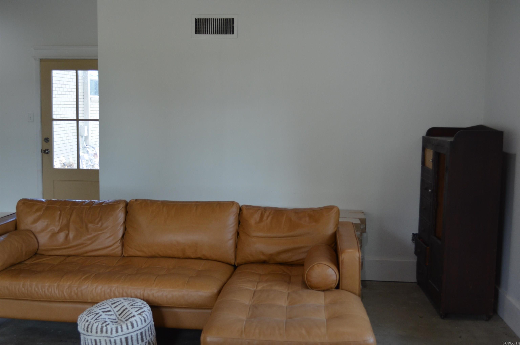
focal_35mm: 42
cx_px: 260
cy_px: 172
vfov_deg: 31.7
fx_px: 605
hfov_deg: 46.5
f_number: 4.5
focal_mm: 28
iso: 500
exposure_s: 1/60
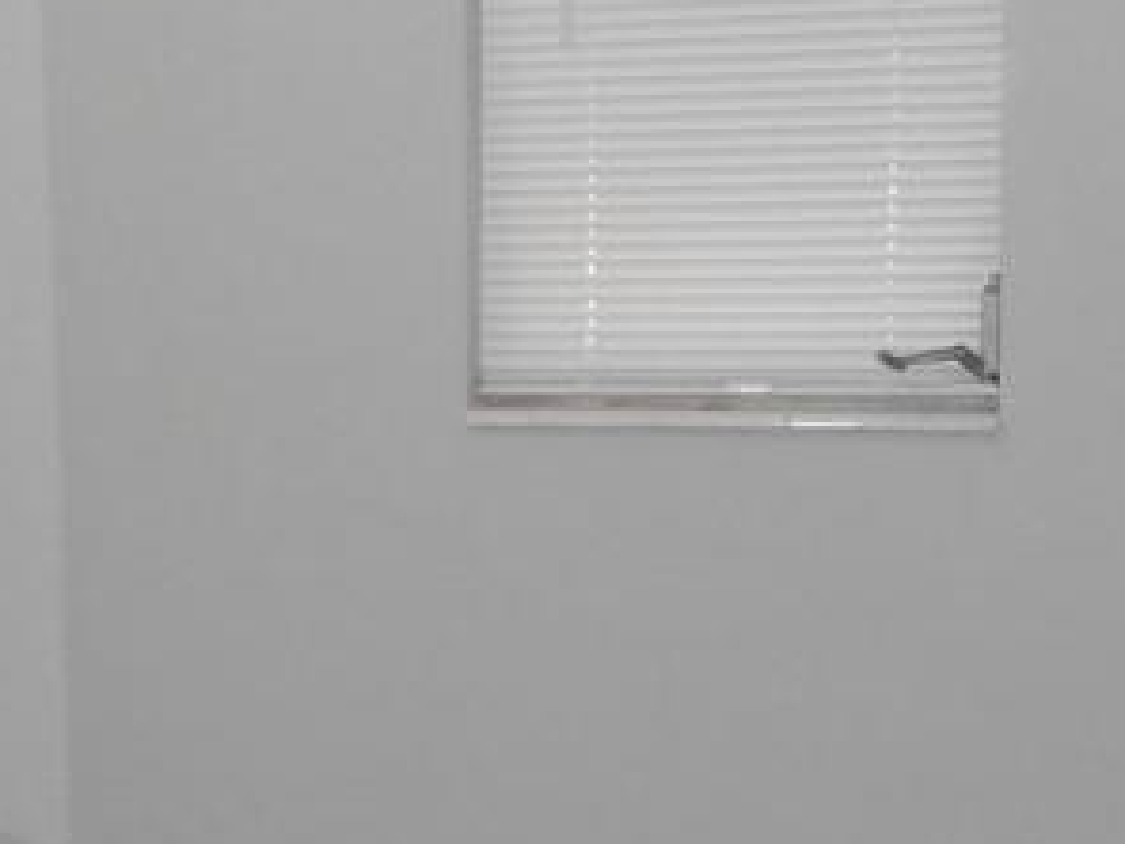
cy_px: 681
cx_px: 42
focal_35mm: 90
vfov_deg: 16.3
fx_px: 2925
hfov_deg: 21.1
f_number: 3.5
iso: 250
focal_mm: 4.6
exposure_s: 1/25
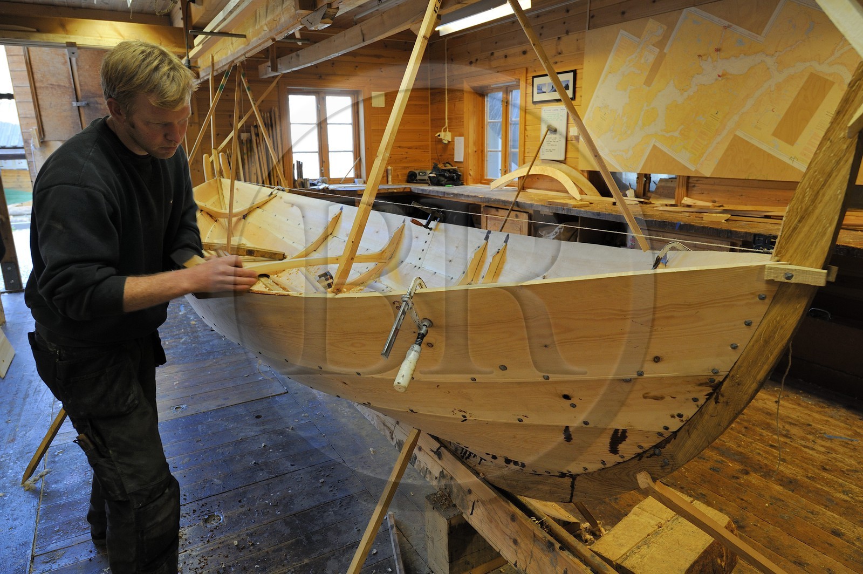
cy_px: 287
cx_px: 432
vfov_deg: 53.1
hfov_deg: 73.8
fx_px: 575
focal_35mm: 24
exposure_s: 1/60
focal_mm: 24
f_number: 6.3
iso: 800
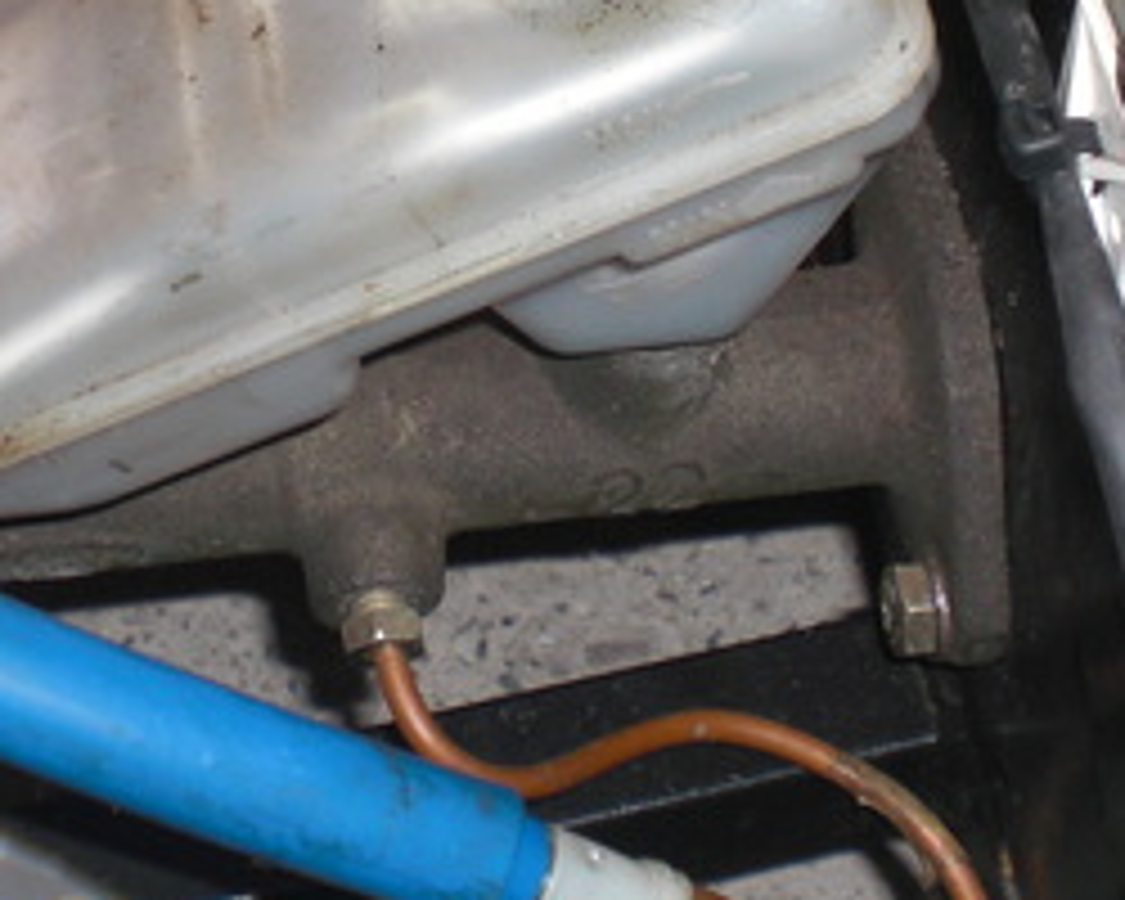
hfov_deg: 20.1
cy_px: 68
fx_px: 3163
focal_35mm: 95
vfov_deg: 16.0
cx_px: 432
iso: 100
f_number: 3.1
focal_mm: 6.3
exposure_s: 1/60
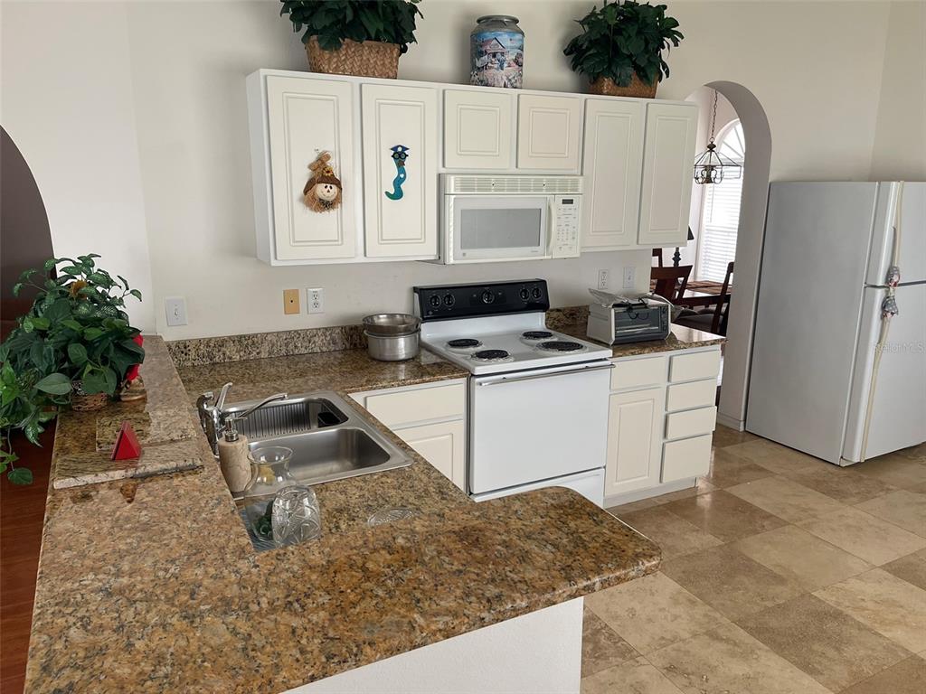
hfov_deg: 69.4
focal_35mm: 25
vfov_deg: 54.9
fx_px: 669
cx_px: 463
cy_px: 347
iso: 125
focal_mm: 5.1
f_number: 1.6
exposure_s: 1/120
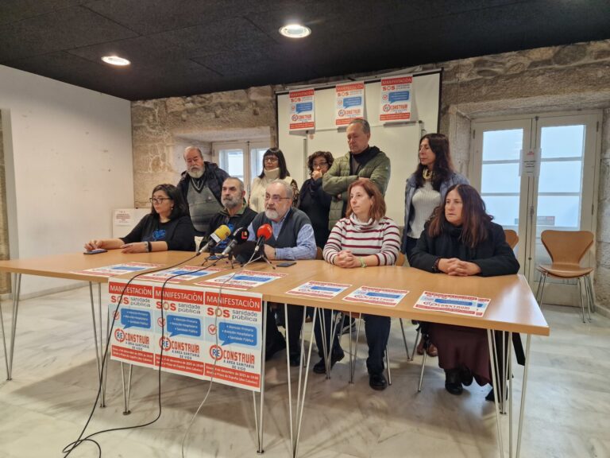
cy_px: 229
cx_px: 305
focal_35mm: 23
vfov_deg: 58.9
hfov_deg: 73.9
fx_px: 405
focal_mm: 6.4
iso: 250
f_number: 1.8
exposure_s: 1/100
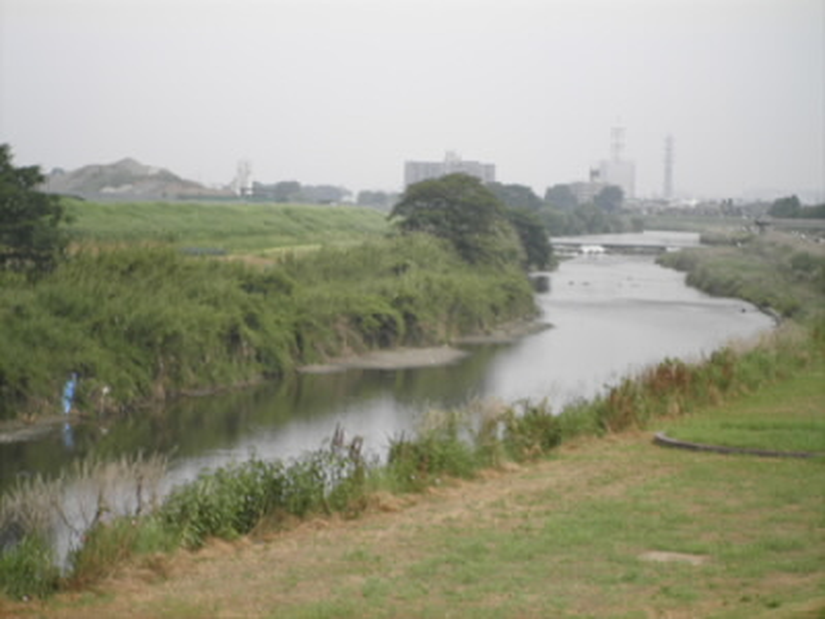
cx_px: 412
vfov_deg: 13.7
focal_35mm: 108
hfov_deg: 18.2
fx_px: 2574
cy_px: 310
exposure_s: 1/250
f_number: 5.9
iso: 64
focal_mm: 19.6
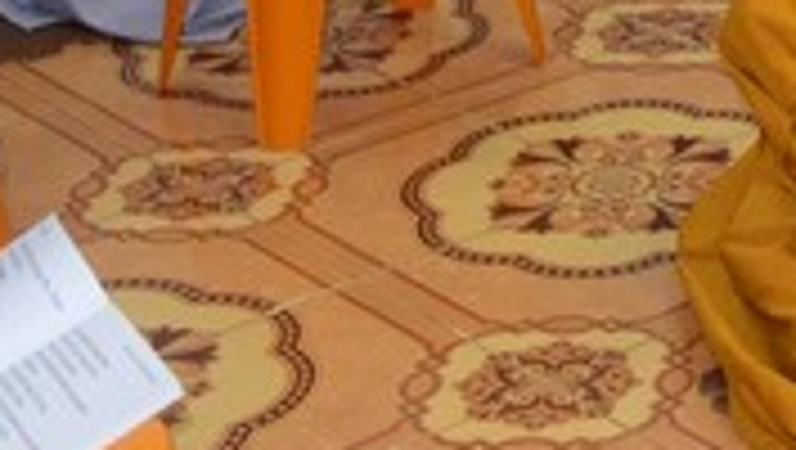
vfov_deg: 9.2
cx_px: 1223
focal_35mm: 123
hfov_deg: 15.9
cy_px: -472
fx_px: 2599
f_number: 4
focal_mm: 32
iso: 500
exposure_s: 1/100
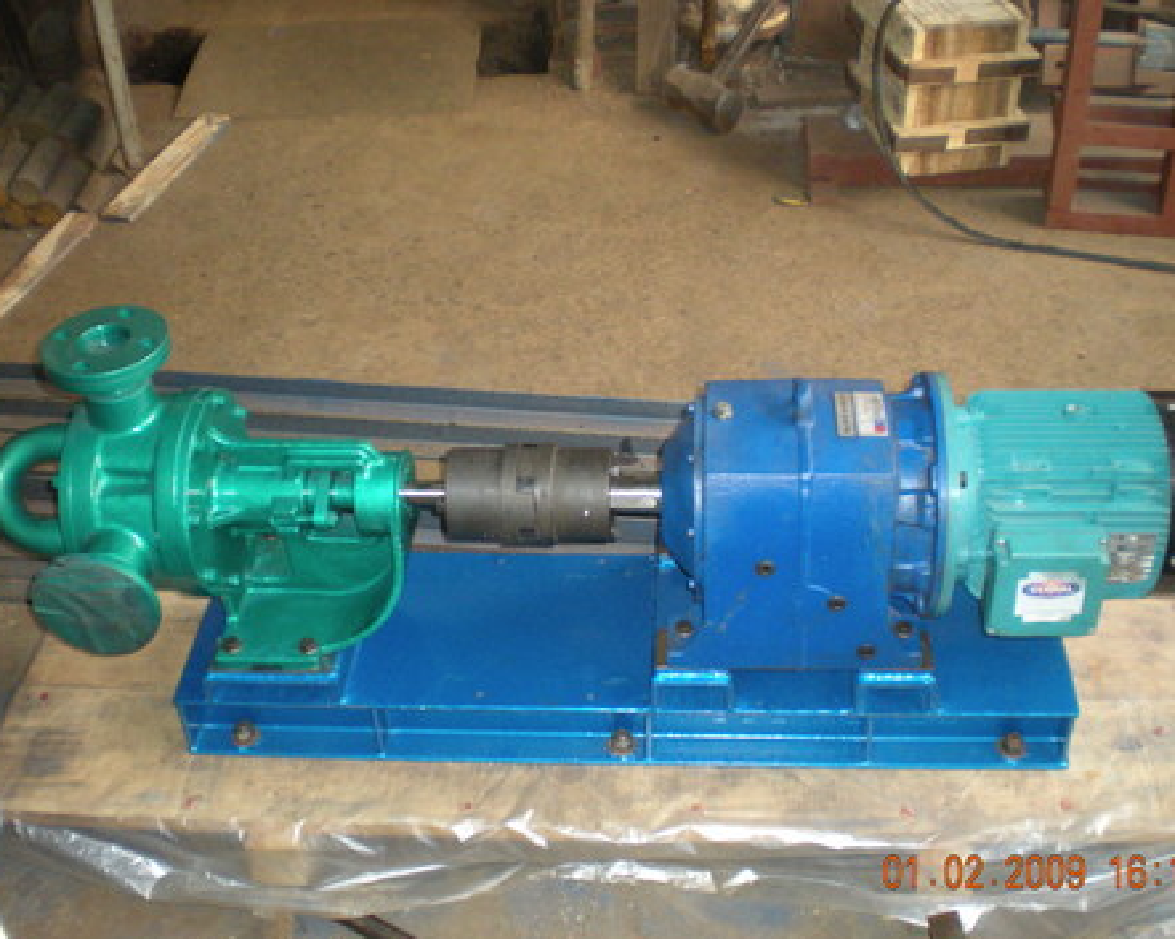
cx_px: 627
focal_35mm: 42
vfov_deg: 35.6
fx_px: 1460
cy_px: 477
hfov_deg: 43.8
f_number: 3.1
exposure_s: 1/60
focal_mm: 6.3
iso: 329
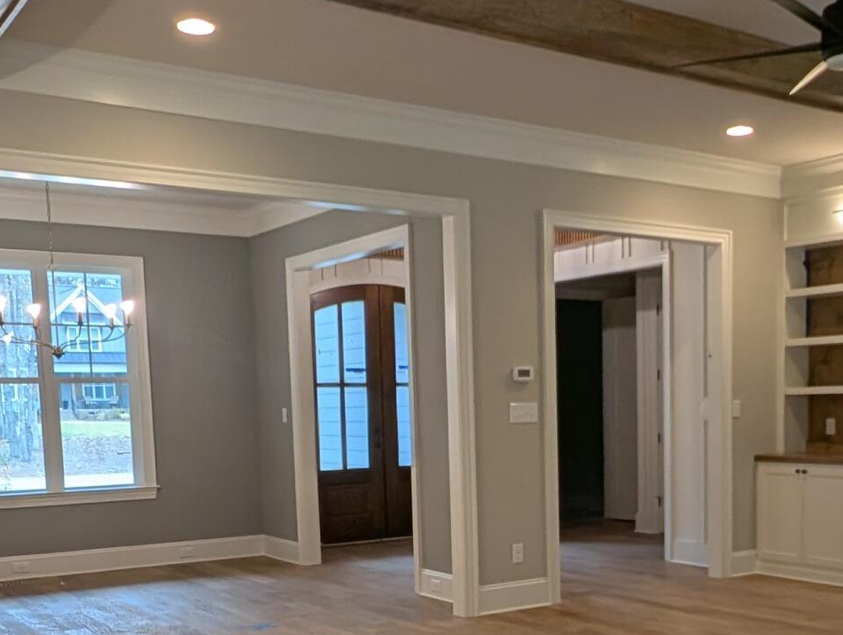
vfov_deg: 34.0
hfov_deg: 45.1
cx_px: 554
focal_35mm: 41
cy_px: 522
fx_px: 1000
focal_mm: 1.95
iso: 82
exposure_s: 1/60
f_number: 2.2
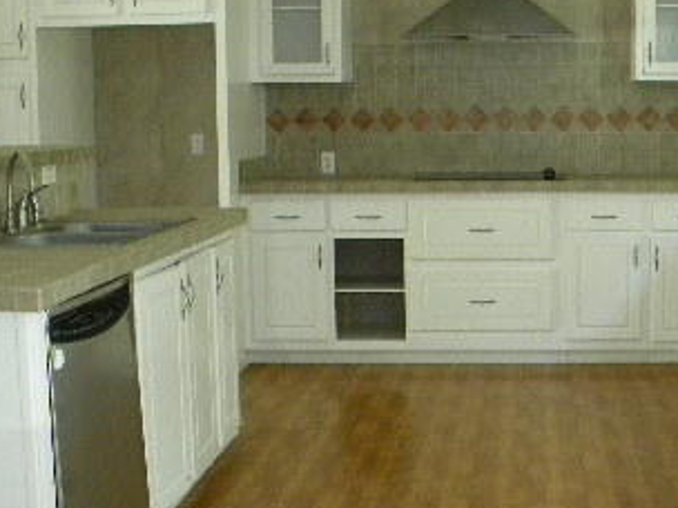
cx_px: 555
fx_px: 1156
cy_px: 221
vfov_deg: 24.8
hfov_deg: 31.7
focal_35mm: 59
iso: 400
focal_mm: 5
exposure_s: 1/26
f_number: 3.5
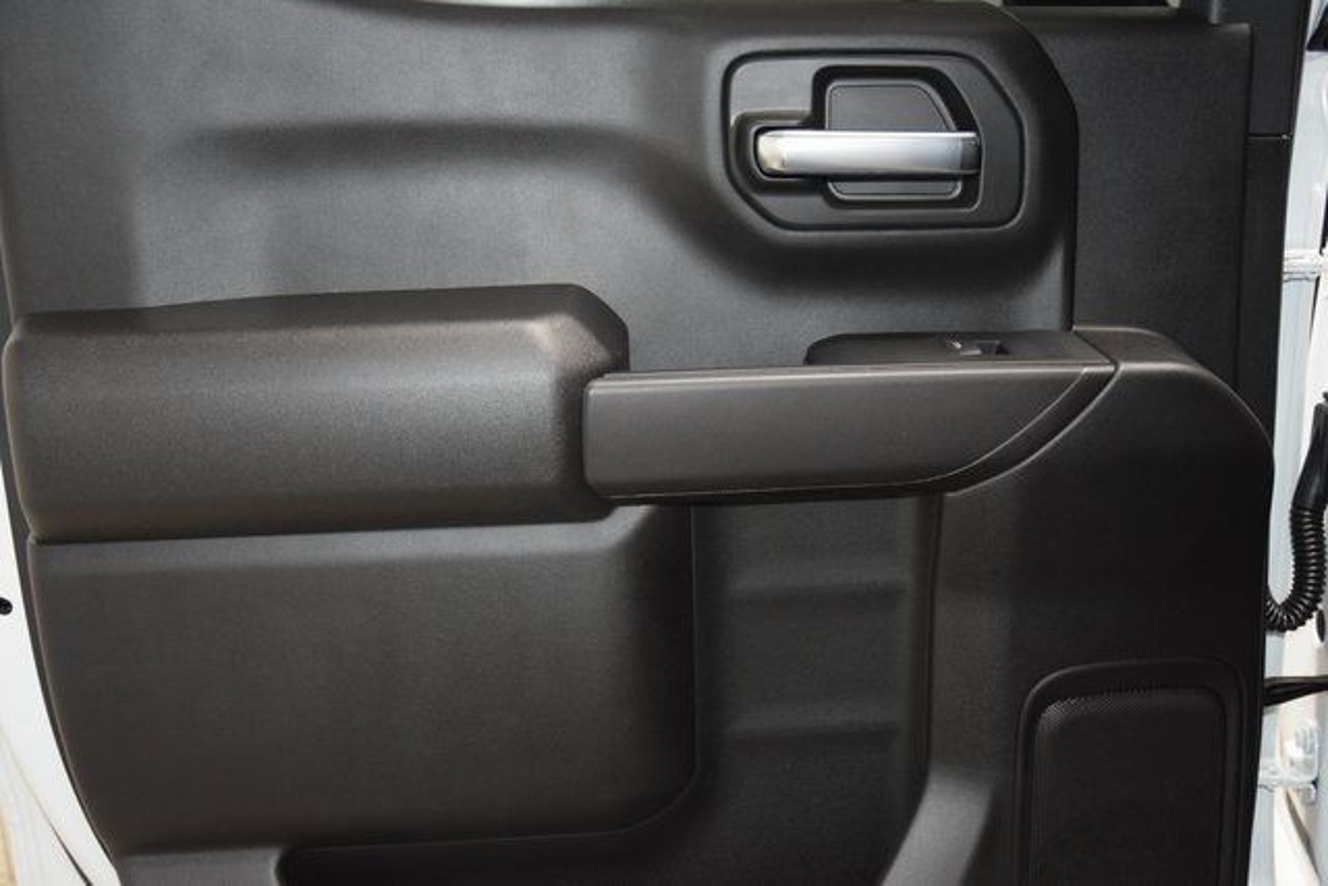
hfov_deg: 51.3
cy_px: 443
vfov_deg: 35.5
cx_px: 664
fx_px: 1384
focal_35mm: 38
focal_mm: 25
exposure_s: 1/80
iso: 2500
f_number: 3.8
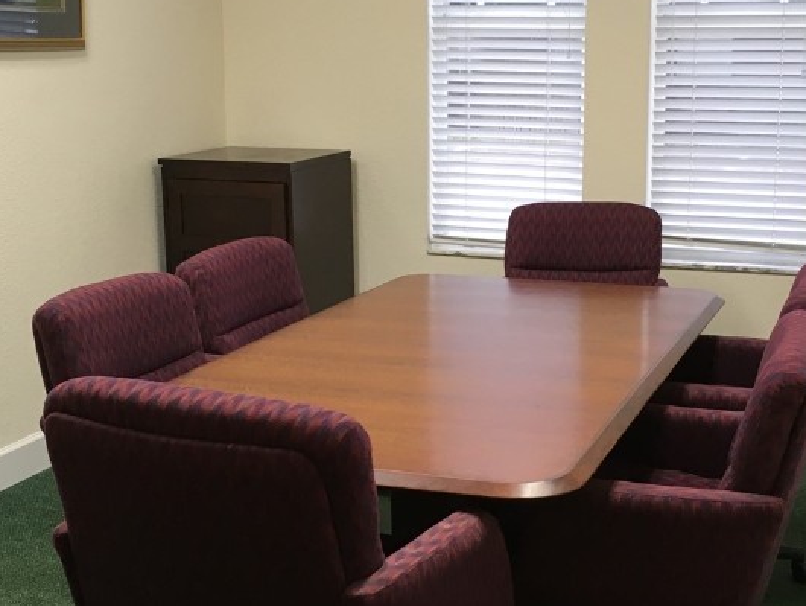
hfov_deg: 34.2
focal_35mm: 56
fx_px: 1304
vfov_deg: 26.1
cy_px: 295
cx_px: 481
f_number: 2.2
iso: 32
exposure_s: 1/30
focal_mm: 4.15
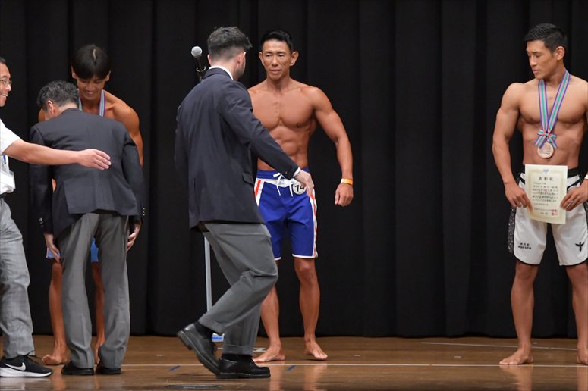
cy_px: 196
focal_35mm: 240
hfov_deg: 8.6
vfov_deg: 5.7
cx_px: 294
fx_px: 3918
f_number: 5.6
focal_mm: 160
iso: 6400
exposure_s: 1/400
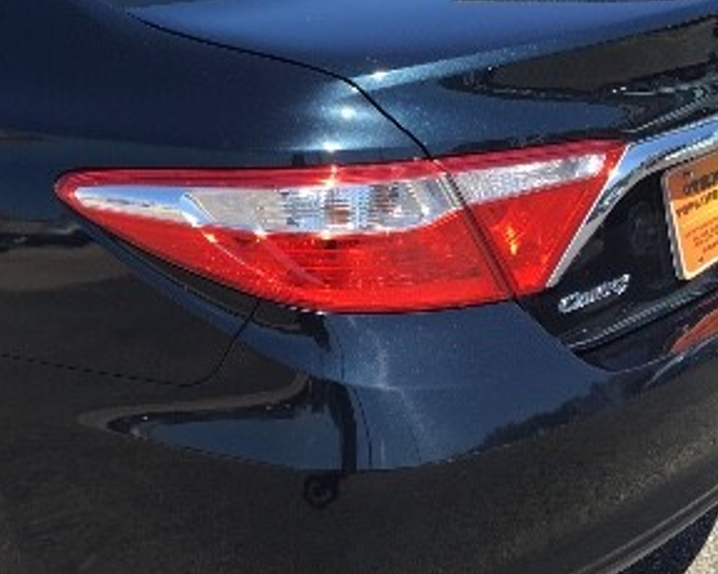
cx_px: 107
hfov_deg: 29.1
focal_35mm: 63
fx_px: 1338
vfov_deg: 24.1
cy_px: 225
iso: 25
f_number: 2.2
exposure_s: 1/785
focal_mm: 4.15
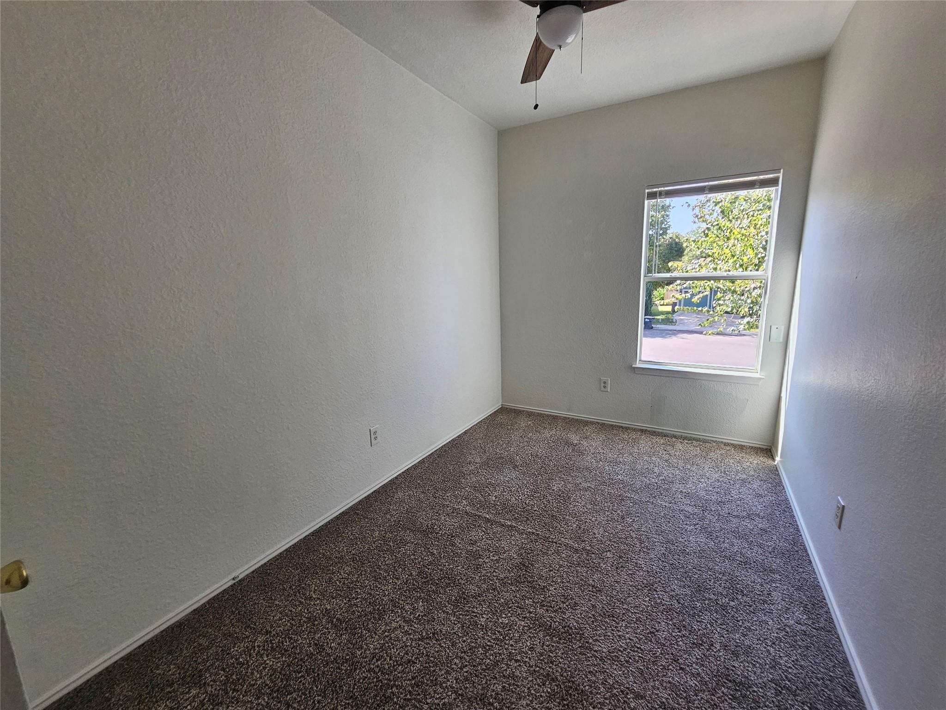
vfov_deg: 89.9
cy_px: 355
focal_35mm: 13
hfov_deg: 106.2
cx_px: 473
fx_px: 355
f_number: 2.2
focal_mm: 2.2
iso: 100
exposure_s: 1/207
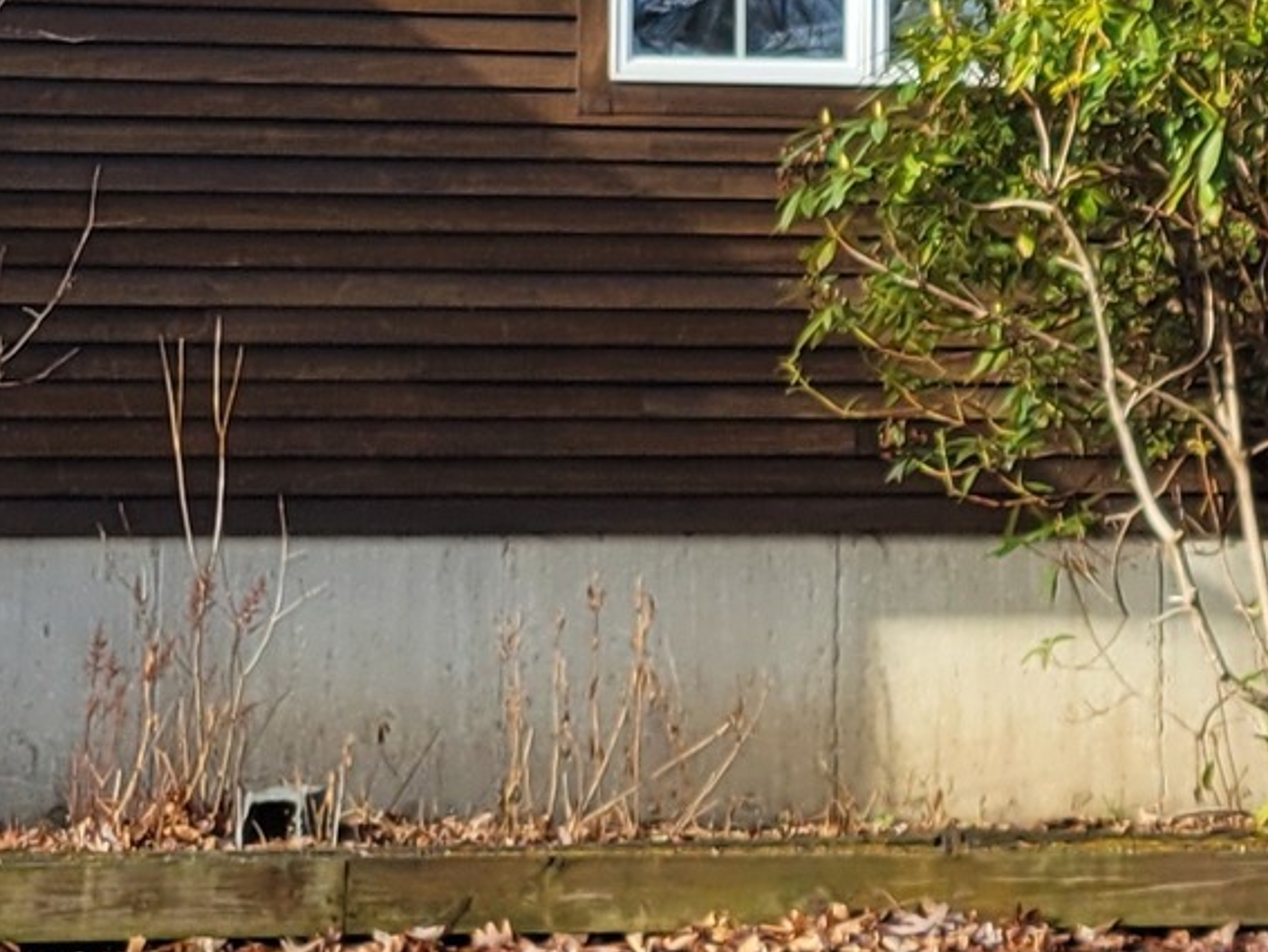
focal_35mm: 141
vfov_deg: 10.5
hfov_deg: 13.4
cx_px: 1700
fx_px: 5167
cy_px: 101
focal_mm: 5.4
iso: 40
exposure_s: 1/515
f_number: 1.8
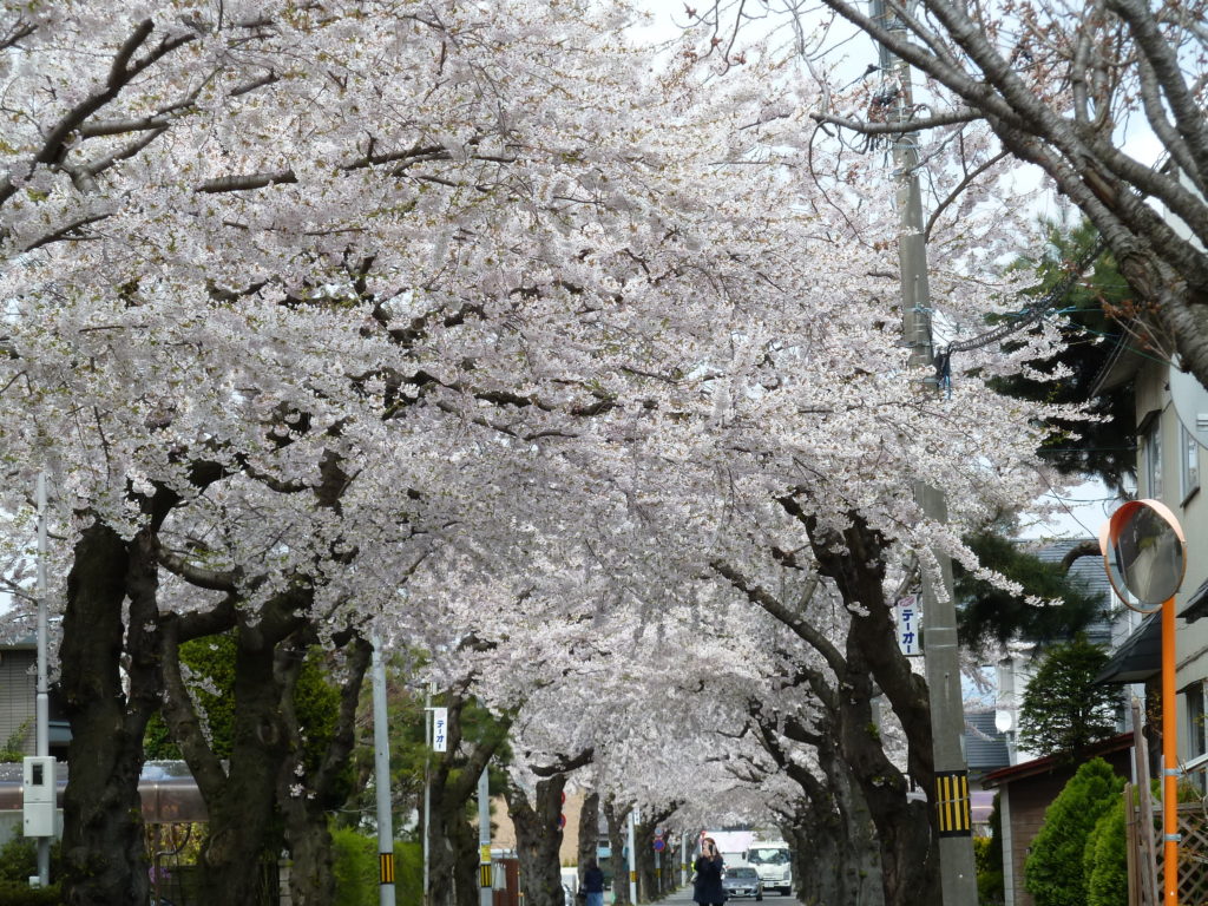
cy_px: 453
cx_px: 604
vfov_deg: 11.6
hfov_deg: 15.4
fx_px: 4467
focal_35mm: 128
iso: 80
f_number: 4.4
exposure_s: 1/250
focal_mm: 21
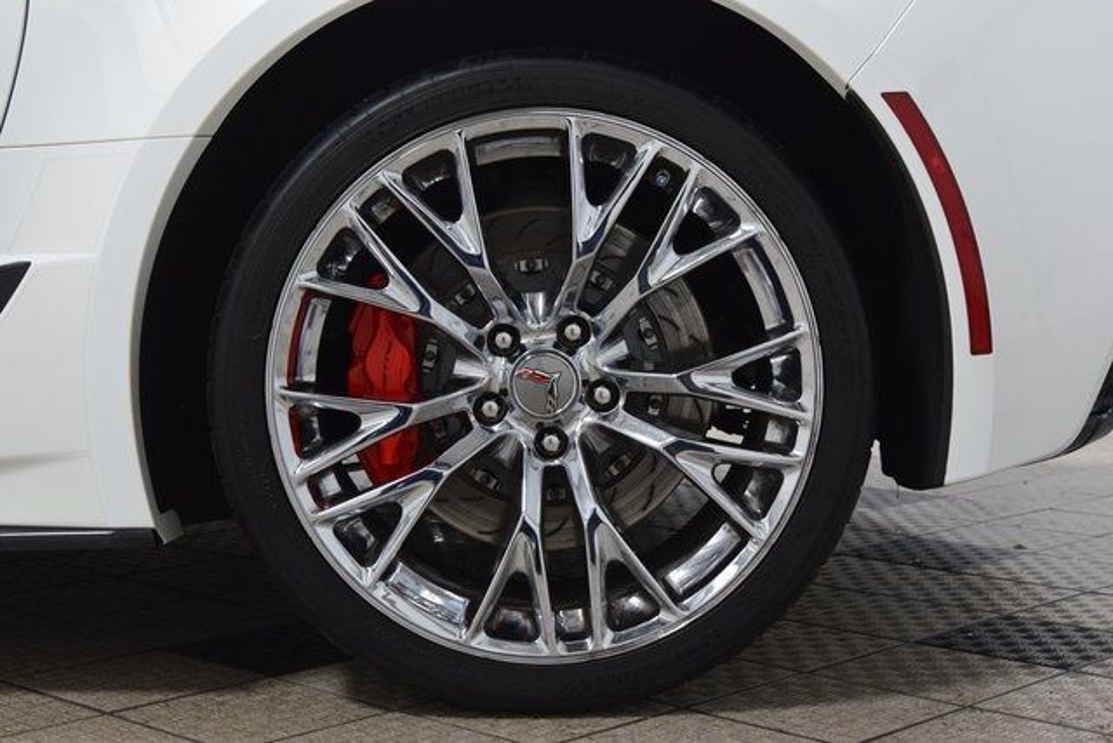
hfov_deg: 31.9
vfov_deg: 21.6
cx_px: 556
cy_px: 372
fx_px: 1948
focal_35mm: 63
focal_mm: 42
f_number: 5.6
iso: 1600
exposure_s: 1/60
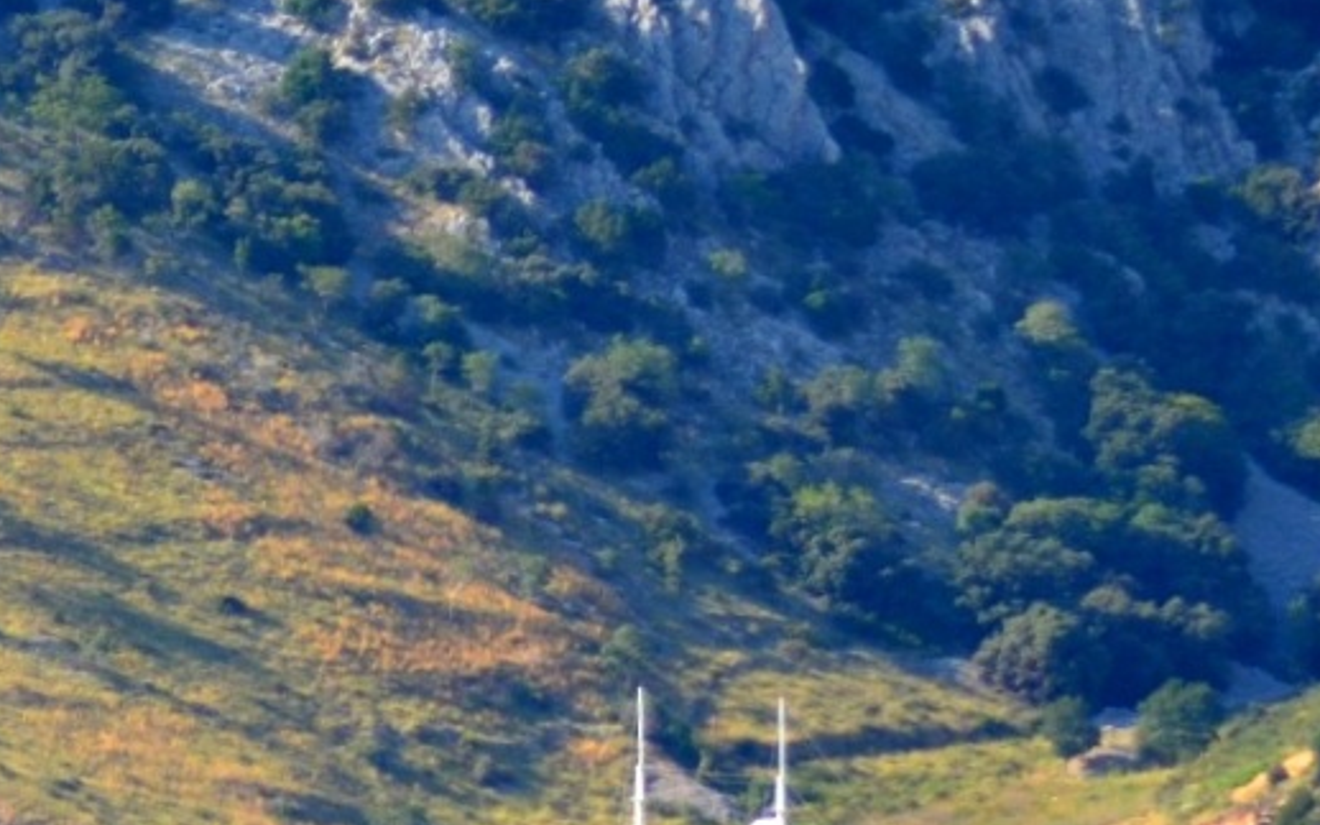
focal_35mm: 504
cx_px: -569
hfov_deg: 4.2
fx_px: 18115
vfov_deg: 2.6
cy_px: 942
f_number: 5.6
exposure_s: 1/500
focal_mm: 105
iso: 220
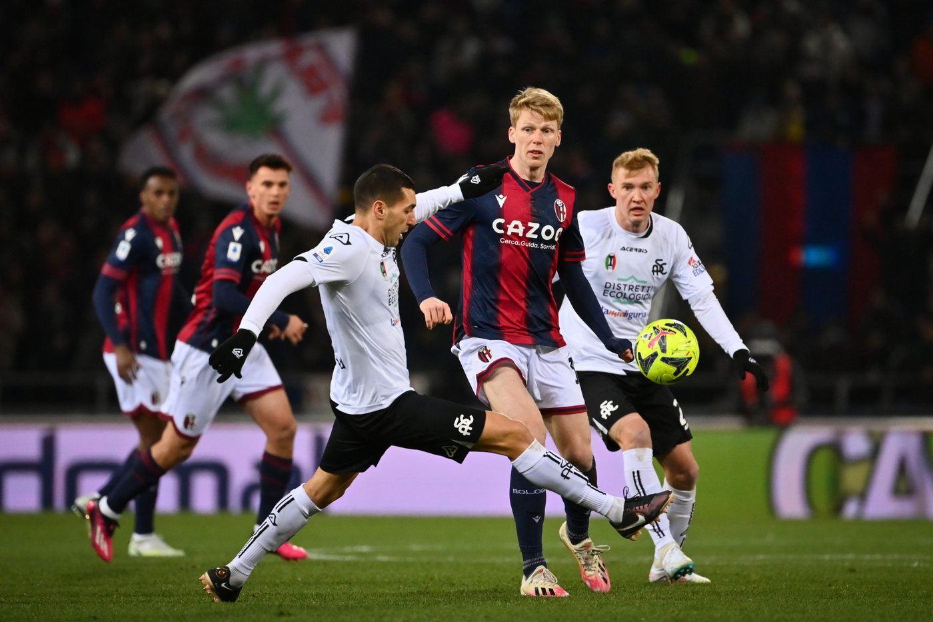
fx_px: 9846
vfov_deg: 3.6
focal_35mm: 380
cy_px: 311
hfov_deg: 5.4
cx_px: 466
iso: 2500
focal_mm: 380
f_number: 4
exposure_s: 1/1600
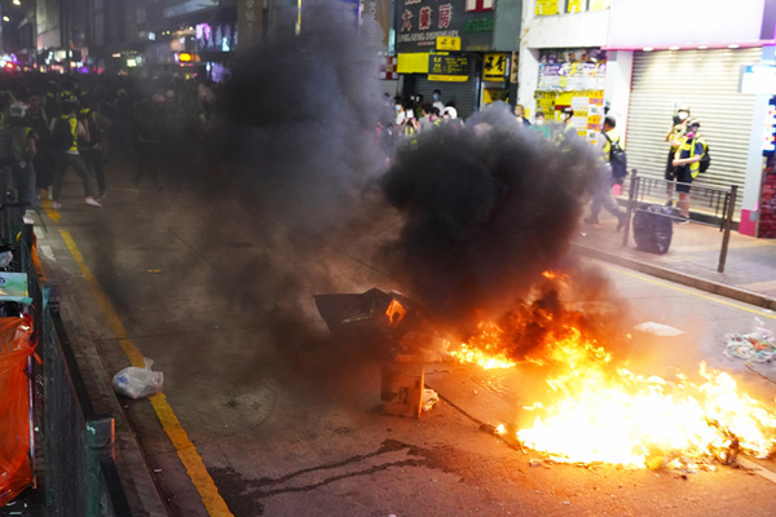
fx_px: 841
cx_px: 388
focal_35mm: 39
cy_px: 258
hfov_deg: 49.6
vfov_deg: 34.2
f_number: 4
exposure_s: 1/200
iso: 6400
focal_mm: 39
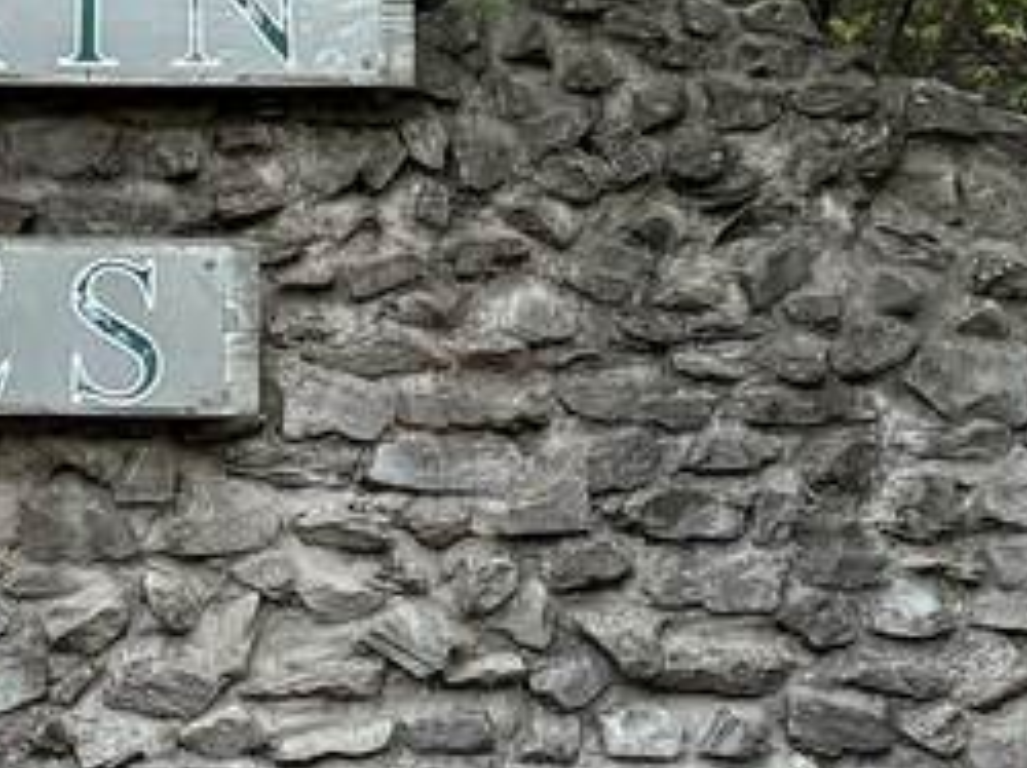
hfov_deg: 15.3
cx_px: -308
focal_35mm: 123
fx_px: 3646
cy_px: 481
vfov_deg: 12.0
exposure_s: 1/60
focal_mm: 6.76
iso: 320
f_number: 1.78
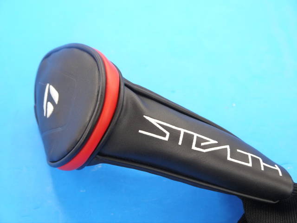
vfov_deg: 28.0
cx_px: 148
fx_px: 446
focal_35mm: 52
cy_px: 112
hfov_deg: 36.8
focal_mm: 26
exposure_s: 1/80
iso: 800
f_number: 4.7
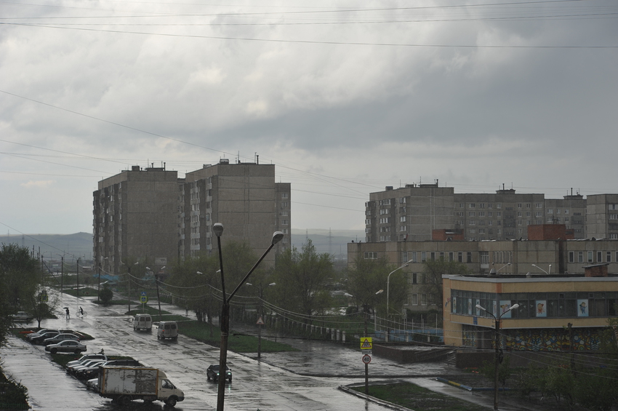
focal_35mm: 20
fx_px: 343
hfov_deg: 84.0
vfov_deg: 61.8
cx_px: 309
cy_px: 206
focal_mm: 20
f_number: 5.6
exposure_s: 1/640
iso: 200
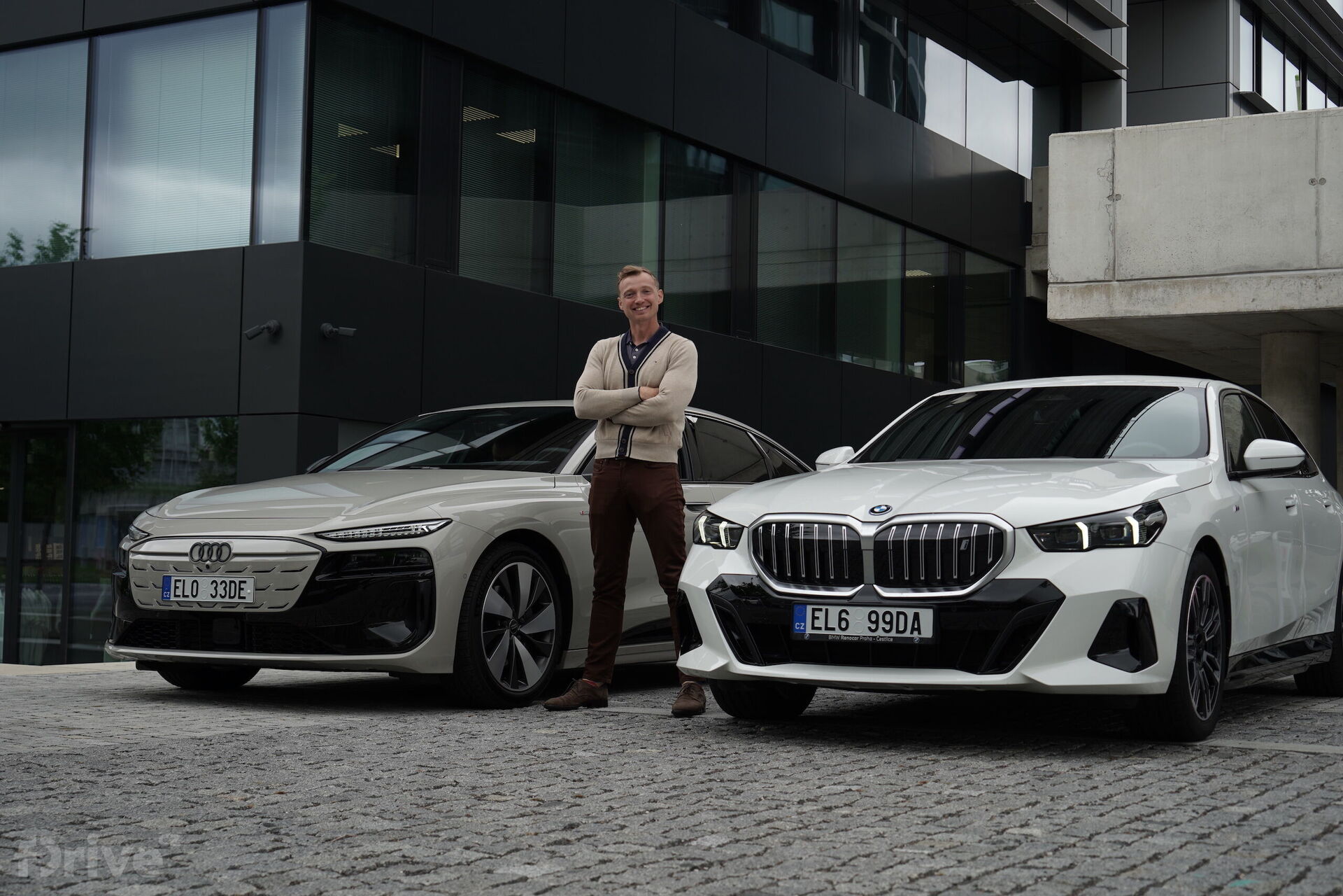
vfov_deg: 27.0
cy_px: 448
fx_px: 1865
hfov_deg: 39.6
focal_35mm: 50
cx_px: 672
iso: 100
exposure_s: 1/200
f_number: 5
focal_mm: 50
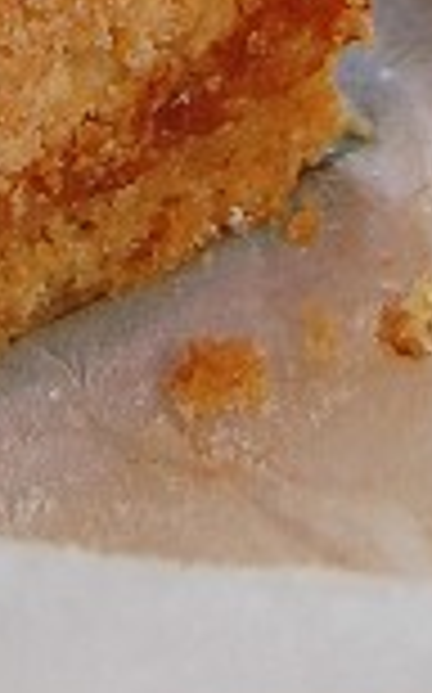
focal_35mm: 346
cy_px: -1318
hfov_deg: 3.8
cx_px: 142
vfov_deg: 5.7
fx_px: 6536
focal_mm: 35
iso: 400
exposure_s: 1/60
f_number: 7.1
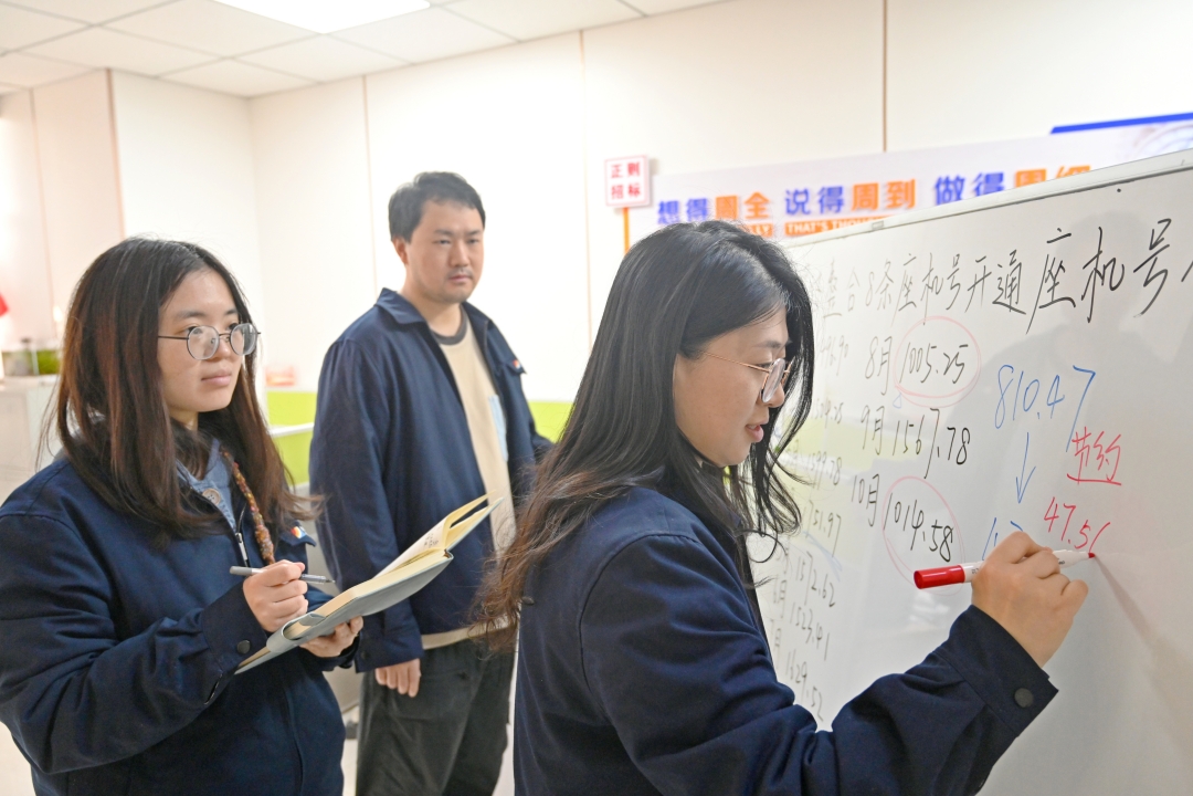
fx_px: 895
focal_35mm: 27
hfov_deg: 67.4
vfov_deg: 47.9
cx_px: 596
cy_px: 398
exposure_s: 1/125
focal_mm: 27
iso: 2200
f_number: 4
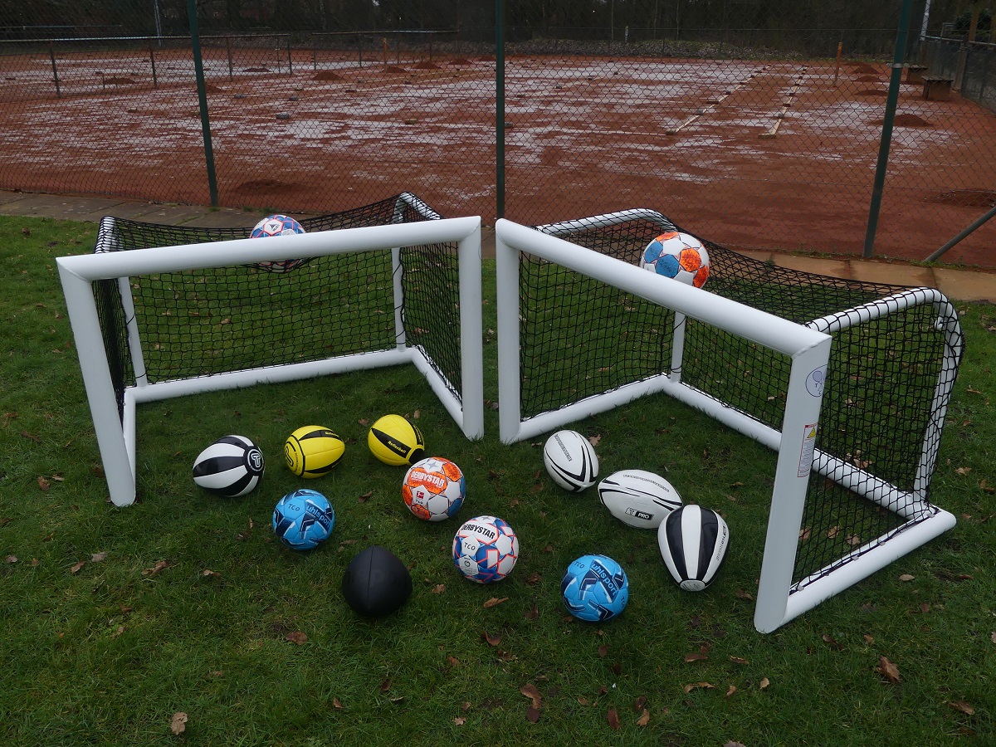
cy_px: 374
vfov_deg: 48.2
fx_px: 834
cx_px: 498
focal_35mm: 29
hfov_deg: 61.7
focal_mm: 5.3
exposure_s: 1/100
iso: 100
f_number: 2.8
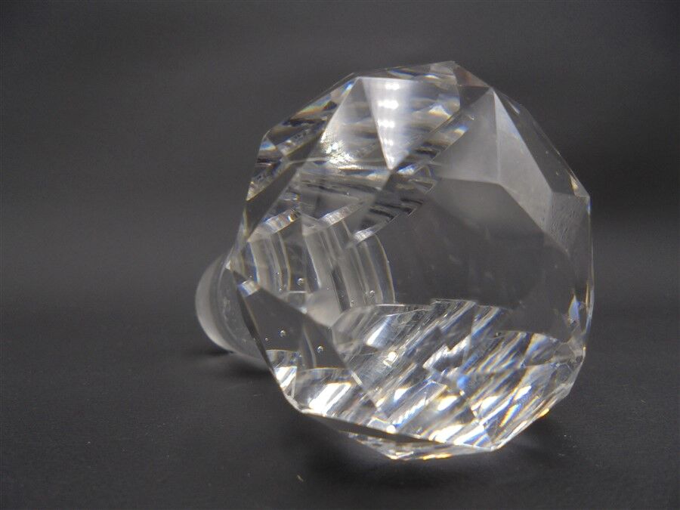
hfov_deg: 67.3
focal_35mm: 26
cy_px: 255
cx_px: 340
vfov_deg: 53.1
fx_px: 511
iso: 100
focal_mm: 4.6
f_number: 3.5
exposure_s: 1/125
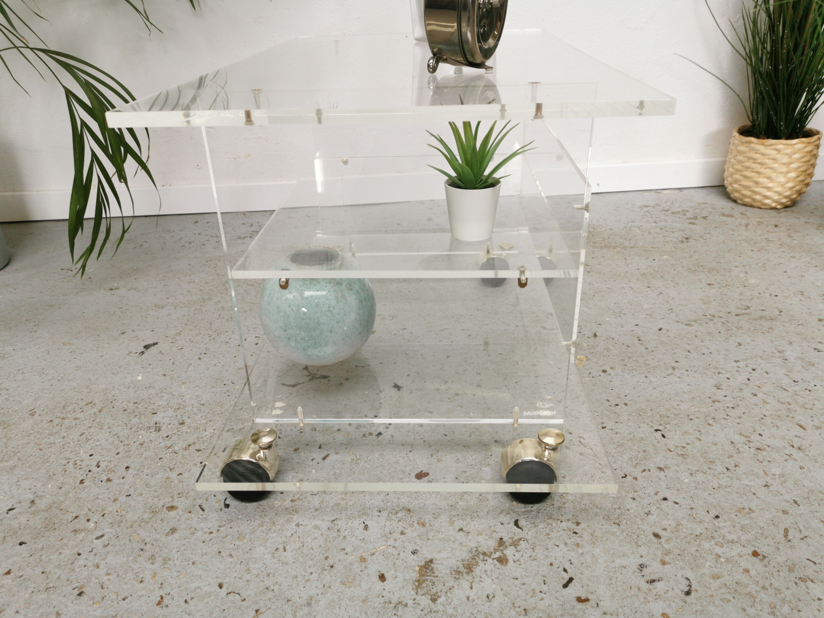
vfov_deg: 51.4
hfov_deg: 65.3
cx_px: 412
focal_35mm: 27
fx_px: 643
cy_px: 309
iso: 50
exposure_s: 1/141
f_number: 1.8
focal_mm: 5.58
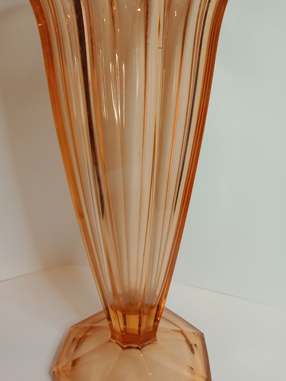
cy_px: 190
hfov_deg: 51.4
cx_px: 143
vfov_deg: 65.3
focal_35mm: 27
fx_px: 297
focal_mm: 3.54
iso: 134
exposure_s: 1/50
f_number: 2
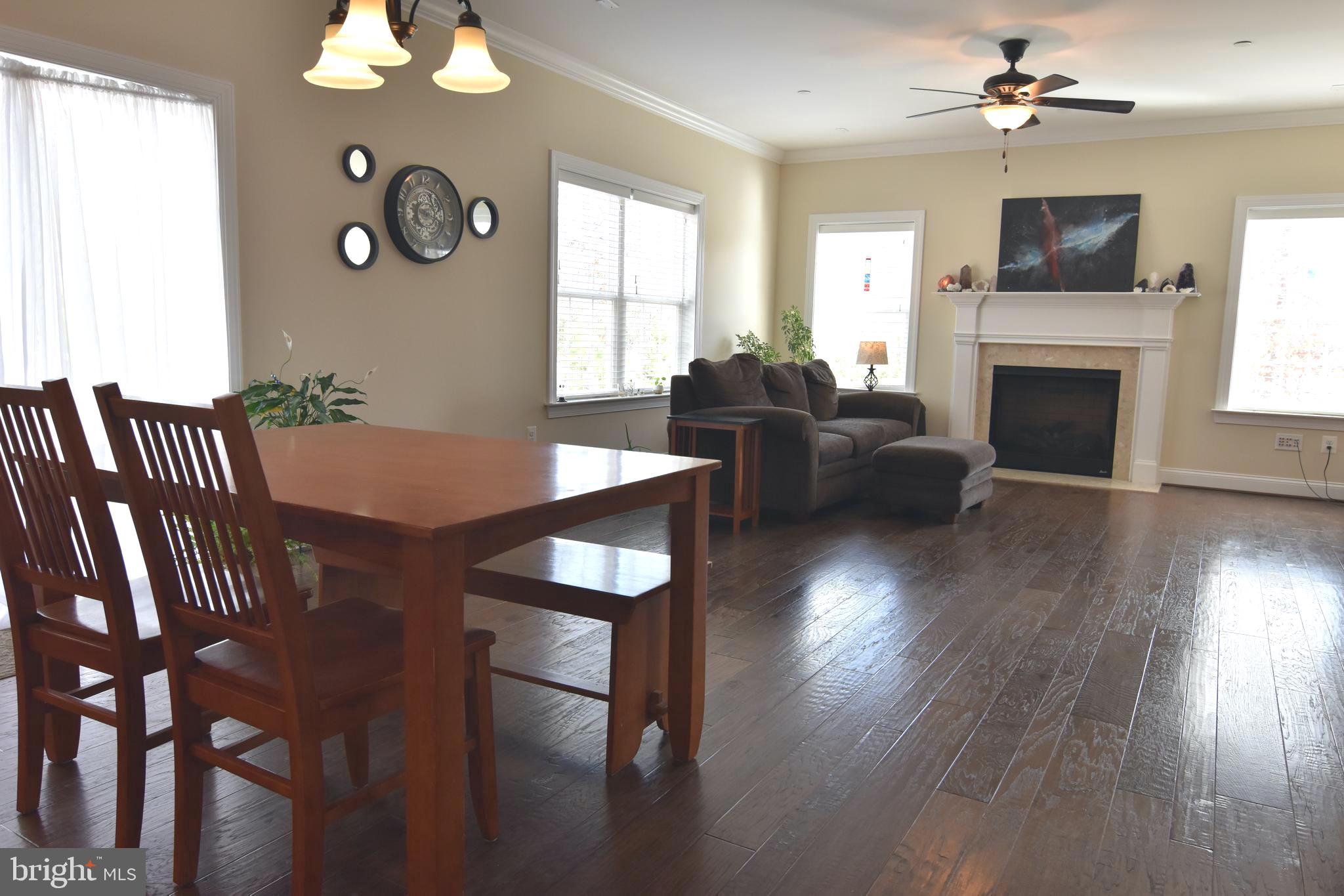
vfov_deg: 53.1
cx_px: 672
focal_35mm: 24
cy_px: 448
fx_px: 896
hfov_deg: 73.7
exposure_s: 1/125
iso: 640
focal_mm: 16
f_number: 5.6
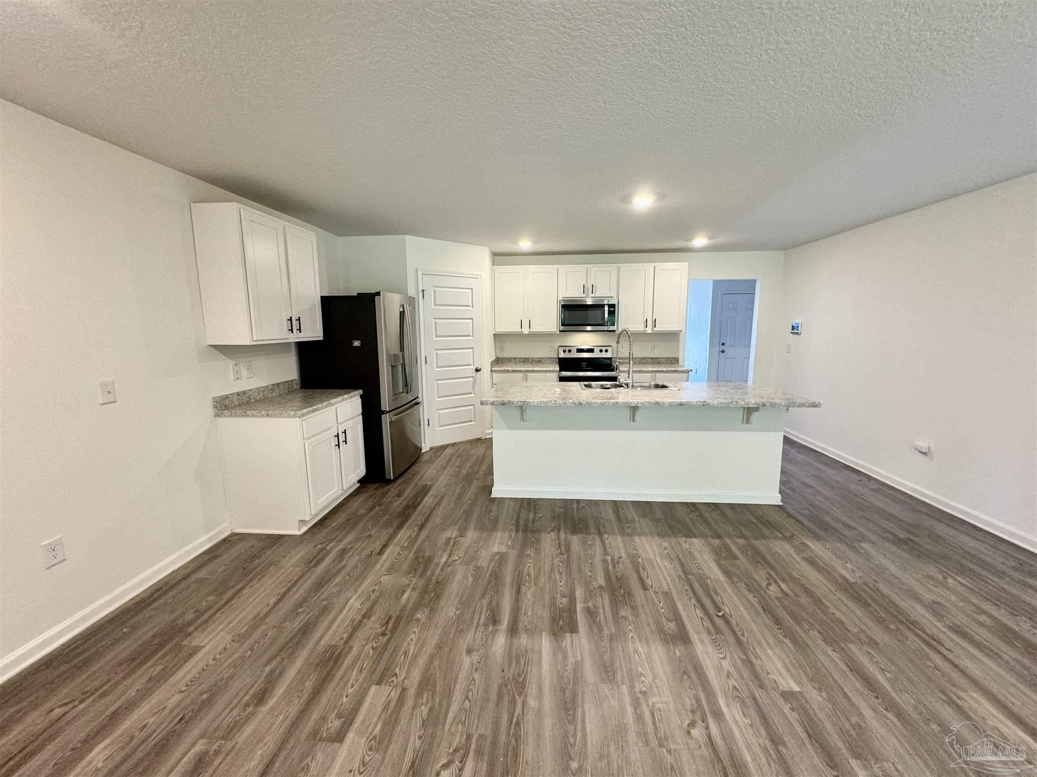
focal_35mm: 14
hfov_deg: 102.1
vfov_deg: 85.7
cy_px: 388
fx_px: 419
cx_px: 518
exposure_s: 1/60
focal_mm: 2.22
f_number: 2.2
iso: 200
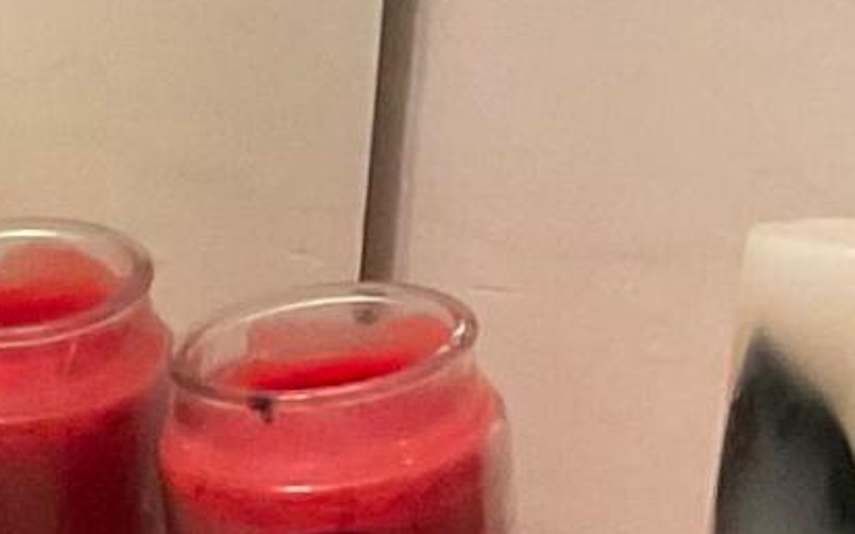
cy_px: 736
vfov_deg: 6.0
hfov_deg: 9.1
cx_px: -895
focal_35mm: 216
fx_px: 5032
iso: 80
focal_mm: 3
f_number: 1.8
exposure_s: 1/60
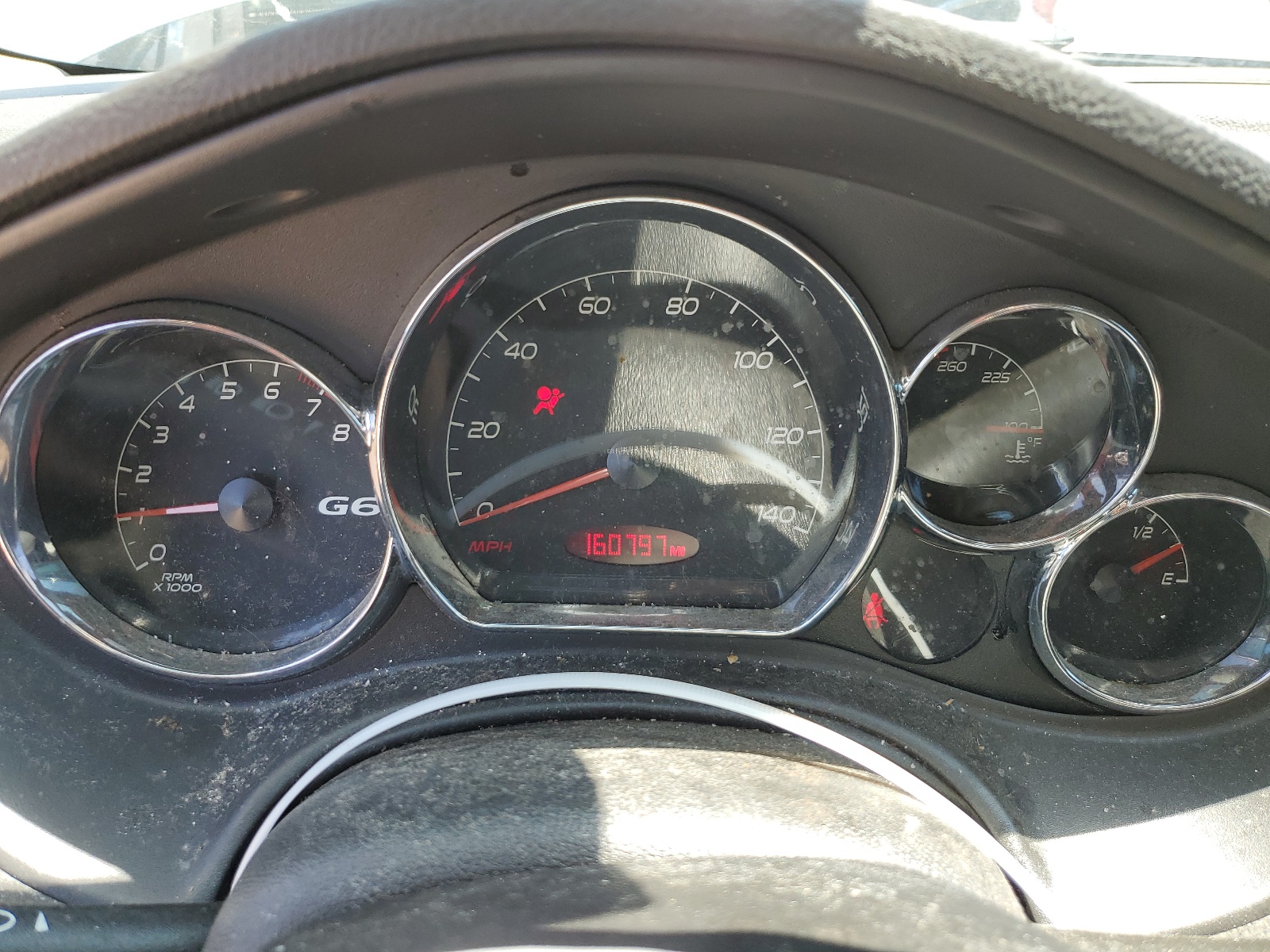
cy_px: 476
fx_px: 954
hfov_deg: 67.3
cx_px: 635
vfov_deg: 53.1
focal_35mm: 26
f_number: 1.5
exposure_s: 1/217
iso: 50
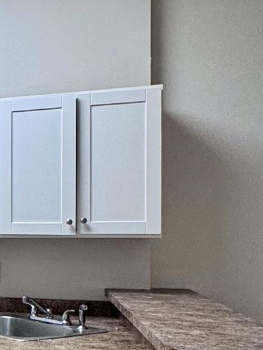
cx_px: -249
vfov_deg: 31.5
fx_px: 618
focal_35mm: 61
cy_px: 228
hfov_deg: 17.7
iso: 100
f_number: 2.2
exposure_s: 1/120
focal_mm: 2.22
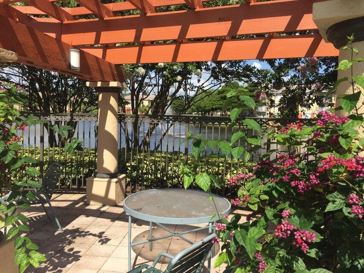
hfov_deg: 61.7
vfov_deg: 48.2
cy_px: 136
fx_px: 305
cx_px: 182
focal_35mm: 29
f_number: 2.2
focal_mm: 4.15
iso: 32
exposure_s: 1/1721
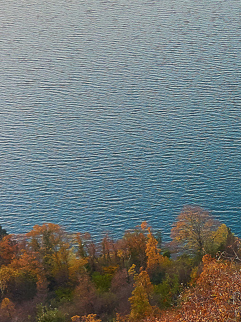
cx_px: 619
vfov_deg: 22.0
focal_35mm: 89
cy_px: 142
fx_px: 827
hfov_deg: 12.3
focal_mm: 16
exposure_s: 1/60
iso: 160
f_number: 5.6
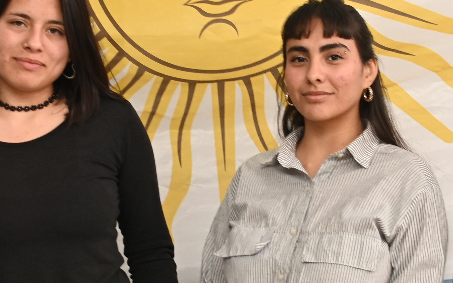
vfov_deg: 7.0
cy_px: 135
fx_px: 2319
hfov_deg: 11.2
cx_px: 209
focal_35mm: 188
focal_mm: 35
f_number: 2.8
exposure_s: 1/250
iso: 400
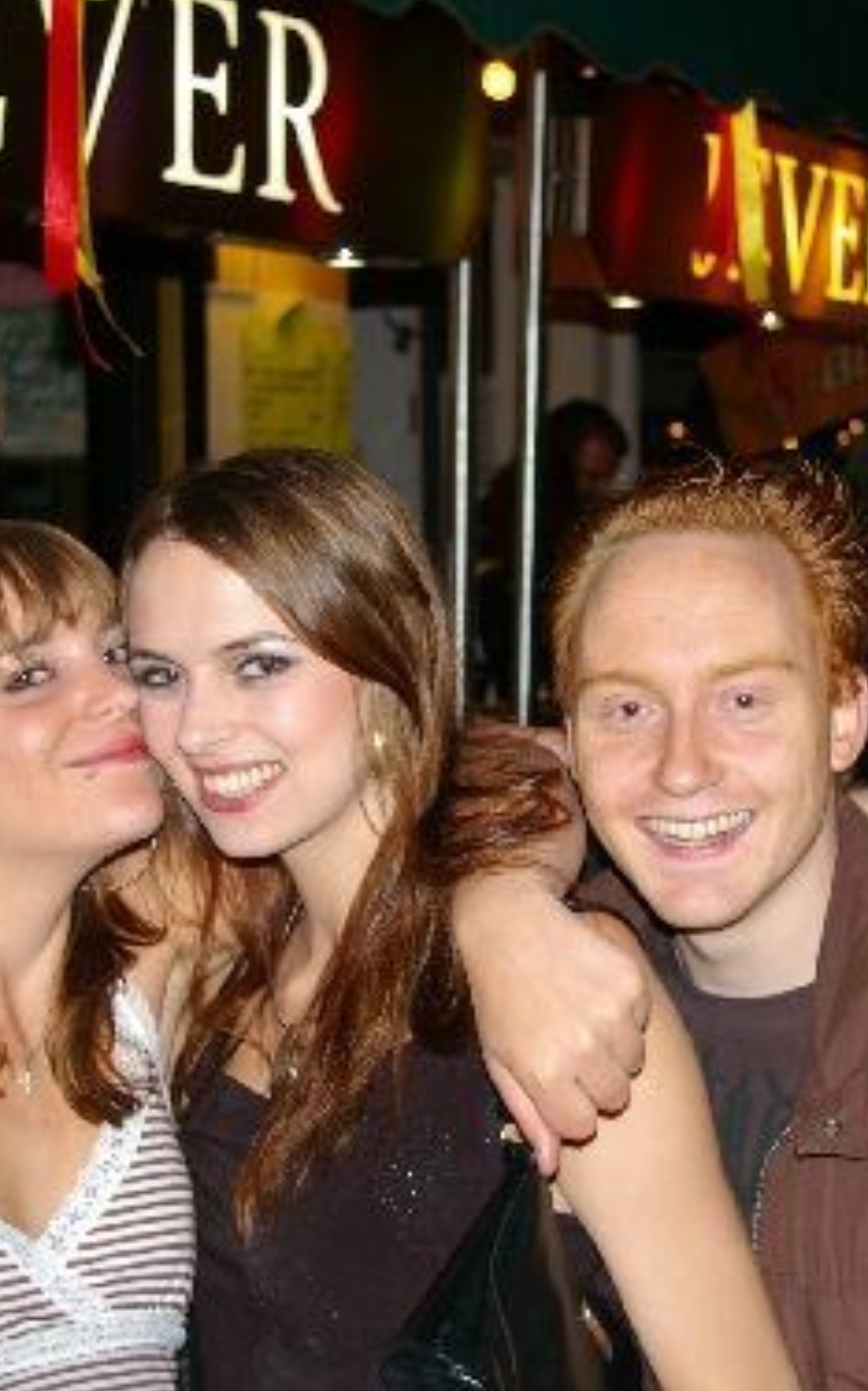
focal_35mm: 72
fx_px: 2728
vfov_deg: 28.6
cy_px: 720
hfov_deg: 18.1
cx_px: 471
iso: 200
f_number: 4
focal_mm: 26
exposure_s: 1/45
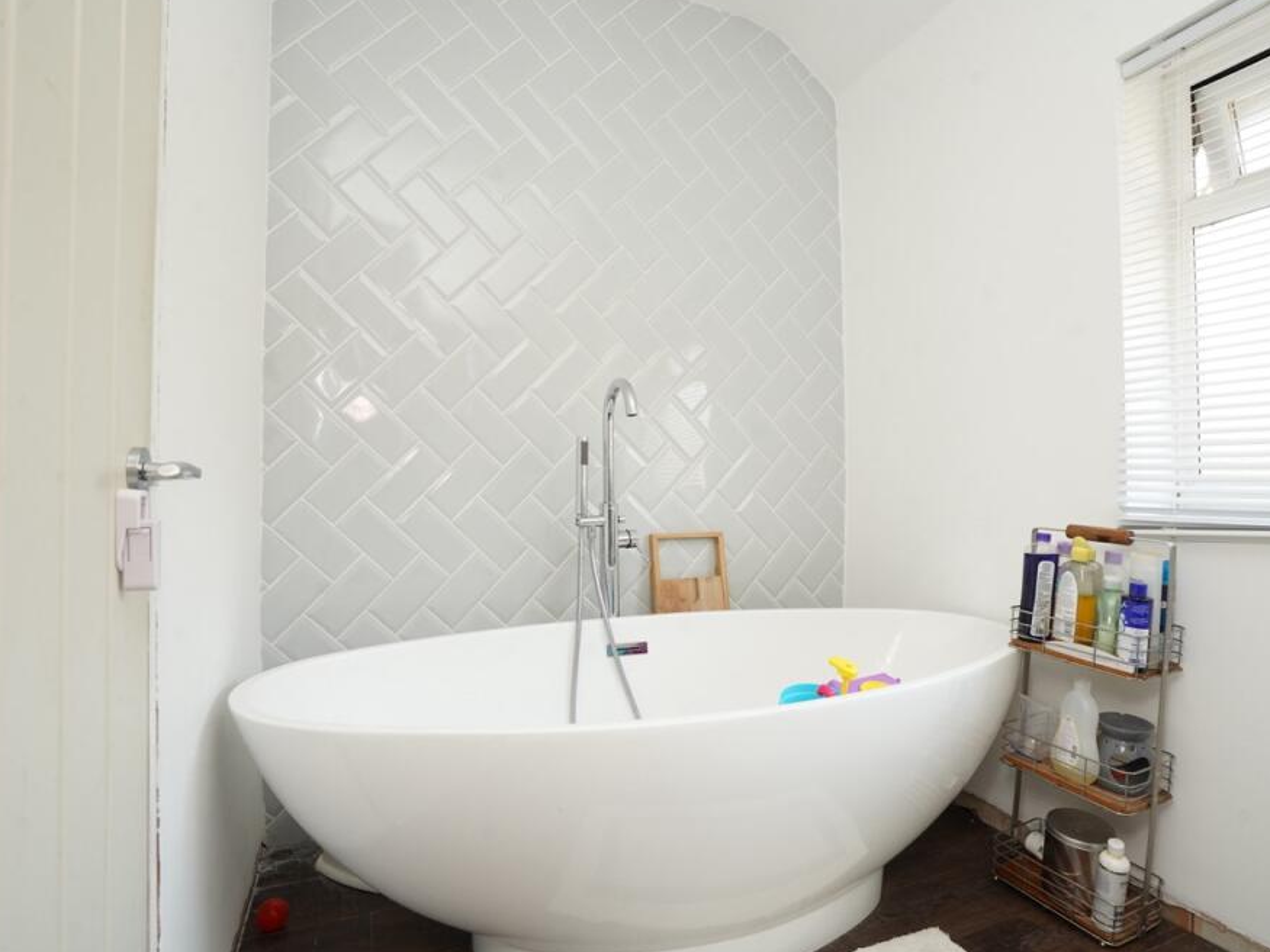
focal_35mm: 18
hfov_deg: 87.7
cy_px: 476
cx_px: 660
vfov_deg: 71.6
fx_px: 660
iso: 640
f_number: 8
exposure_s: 1/25
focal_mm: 16
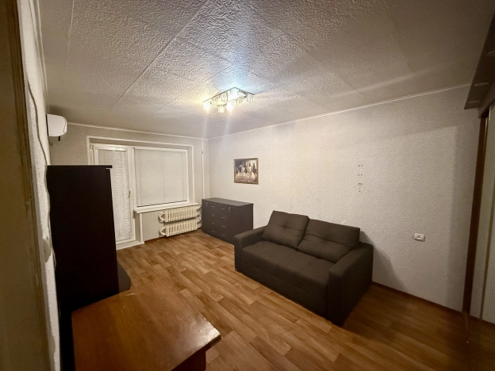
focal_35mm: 14
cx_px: 248
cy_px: 186
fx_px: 200
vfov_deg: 85.7
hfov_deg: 102.1
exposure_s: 1/50
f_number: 2.2
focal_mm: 2.22
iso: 800
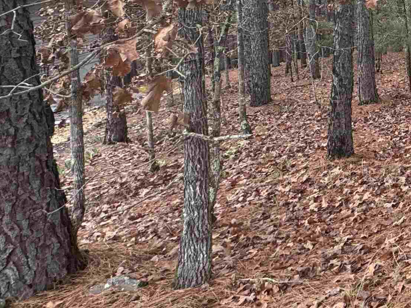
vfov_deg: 32.6
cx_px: 554
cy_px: -25
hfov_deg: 33.0
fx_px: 463
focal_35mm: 39
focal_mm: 2.22
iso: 160
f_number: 2.2
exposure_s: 1/99
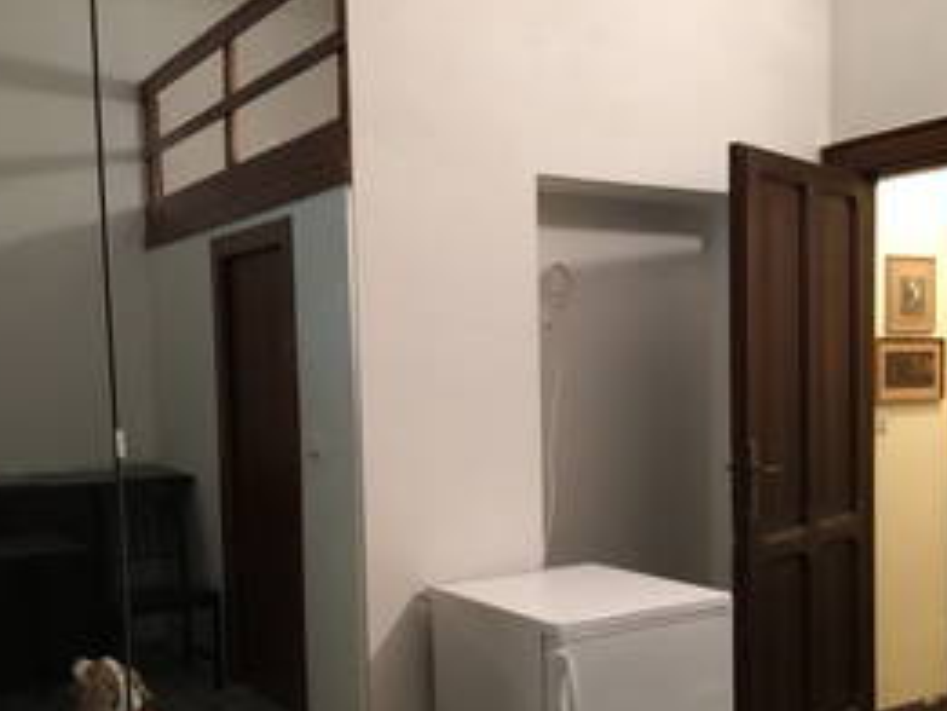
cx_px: 537
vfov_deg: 35.6
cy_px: 482
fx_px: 1095
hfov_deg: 46.7
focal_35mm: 40
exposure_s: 1/25
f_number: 2.2
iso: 250
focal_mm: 4.15
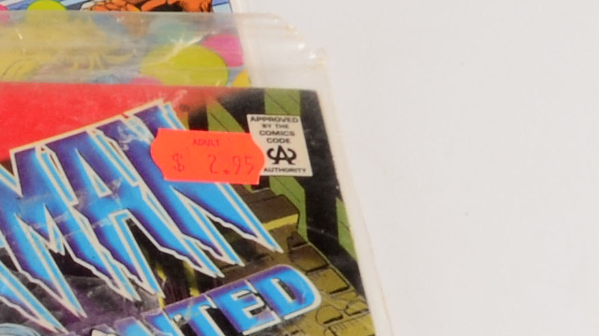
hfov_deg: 8.3
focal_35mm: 230
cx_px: -1037
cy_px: 454
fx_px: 3652
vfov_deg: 5.2
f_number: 22
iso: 100
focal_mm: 26
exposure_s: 1/160
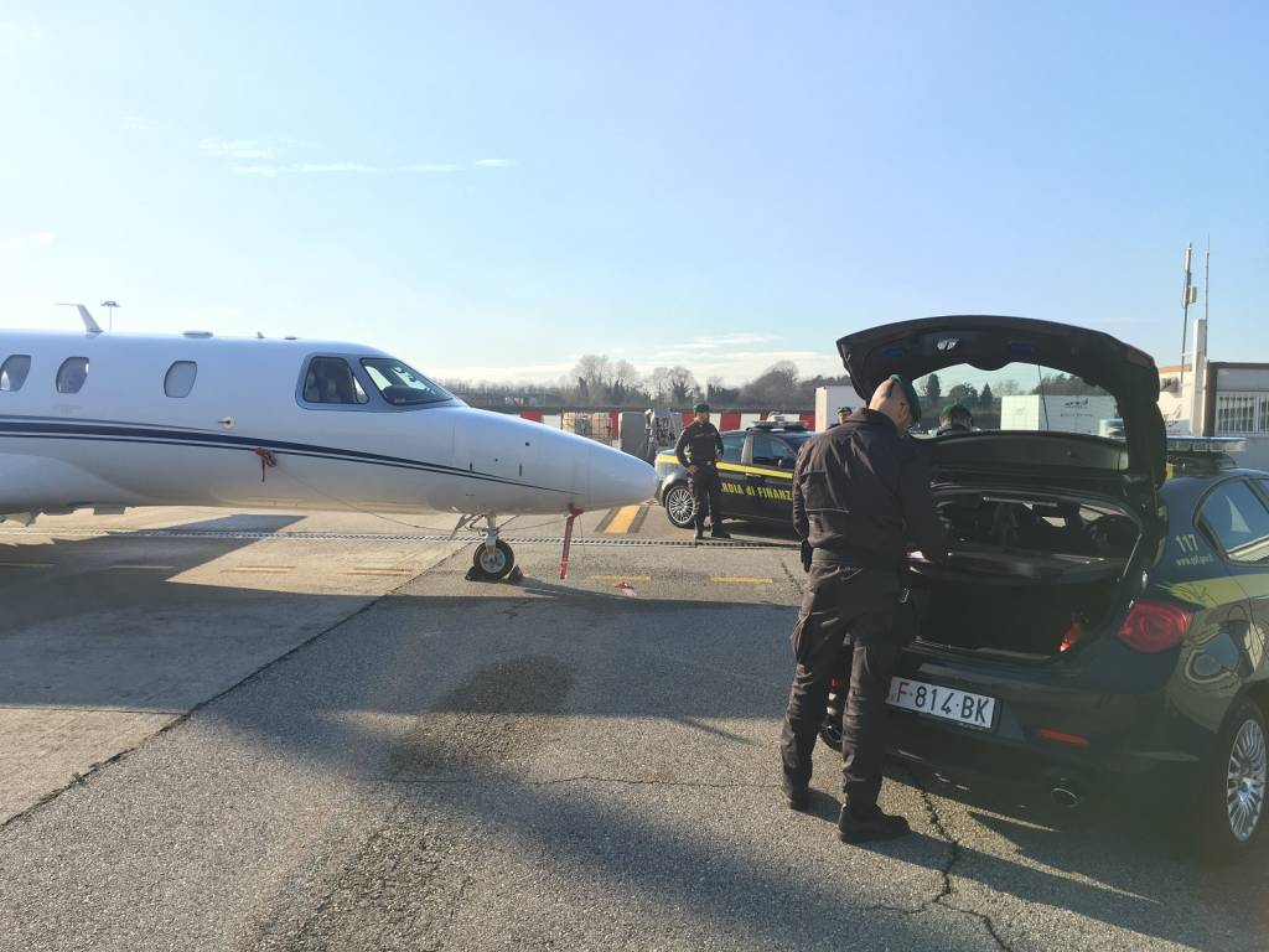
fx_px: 1063
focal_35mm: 29
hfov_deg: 61.7
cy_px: 476
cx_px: 634
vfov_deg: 48.2
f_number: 2.2
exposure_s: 1/574
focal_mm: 4.15
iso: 25
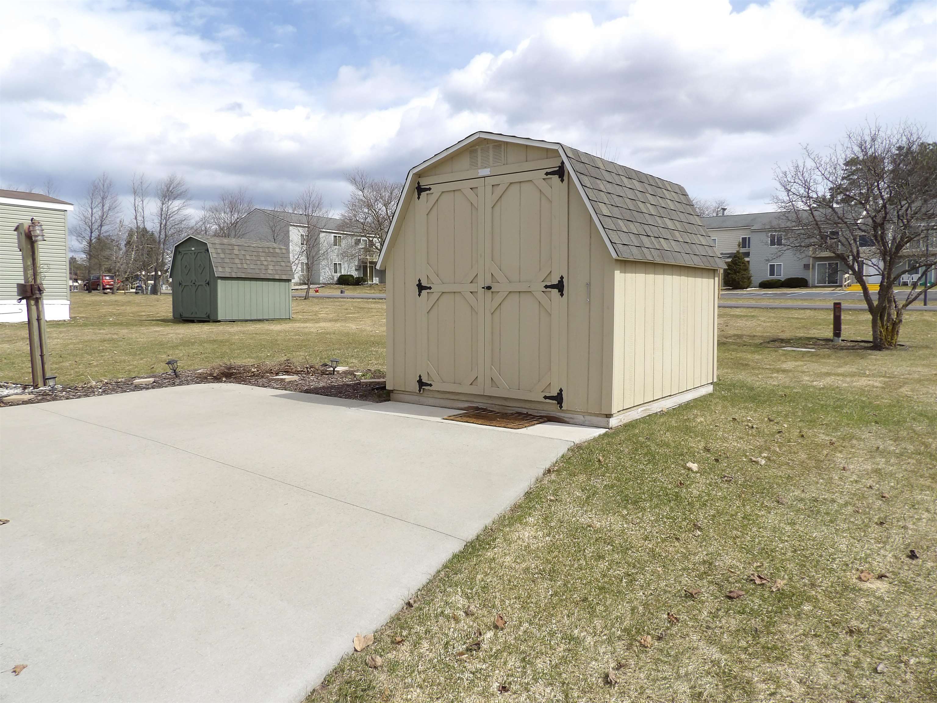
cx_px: 468
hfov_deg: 71.6
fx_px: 650
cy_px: 352
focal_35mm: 24
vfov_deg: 56.8
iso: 100
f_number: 4.6
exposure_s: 1/832
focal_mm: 4.3
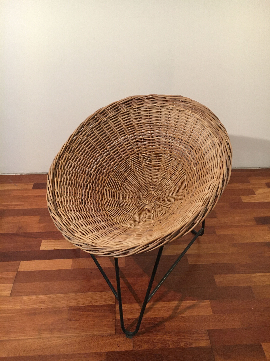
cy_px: 180
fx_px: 302
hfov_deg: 48.2
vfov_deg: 61.7
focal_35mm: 29
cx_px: 135
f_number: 2.2
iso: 160
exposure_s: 1/33
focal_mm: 4.15
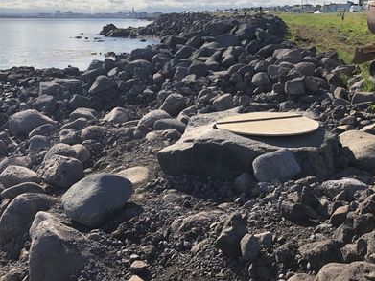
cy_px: 145
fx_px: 466
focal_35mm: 43
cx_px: 179
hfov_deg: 43.9
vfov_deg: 33.6
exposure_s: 1/2525
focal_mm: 3.99
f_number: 1.8
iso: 20
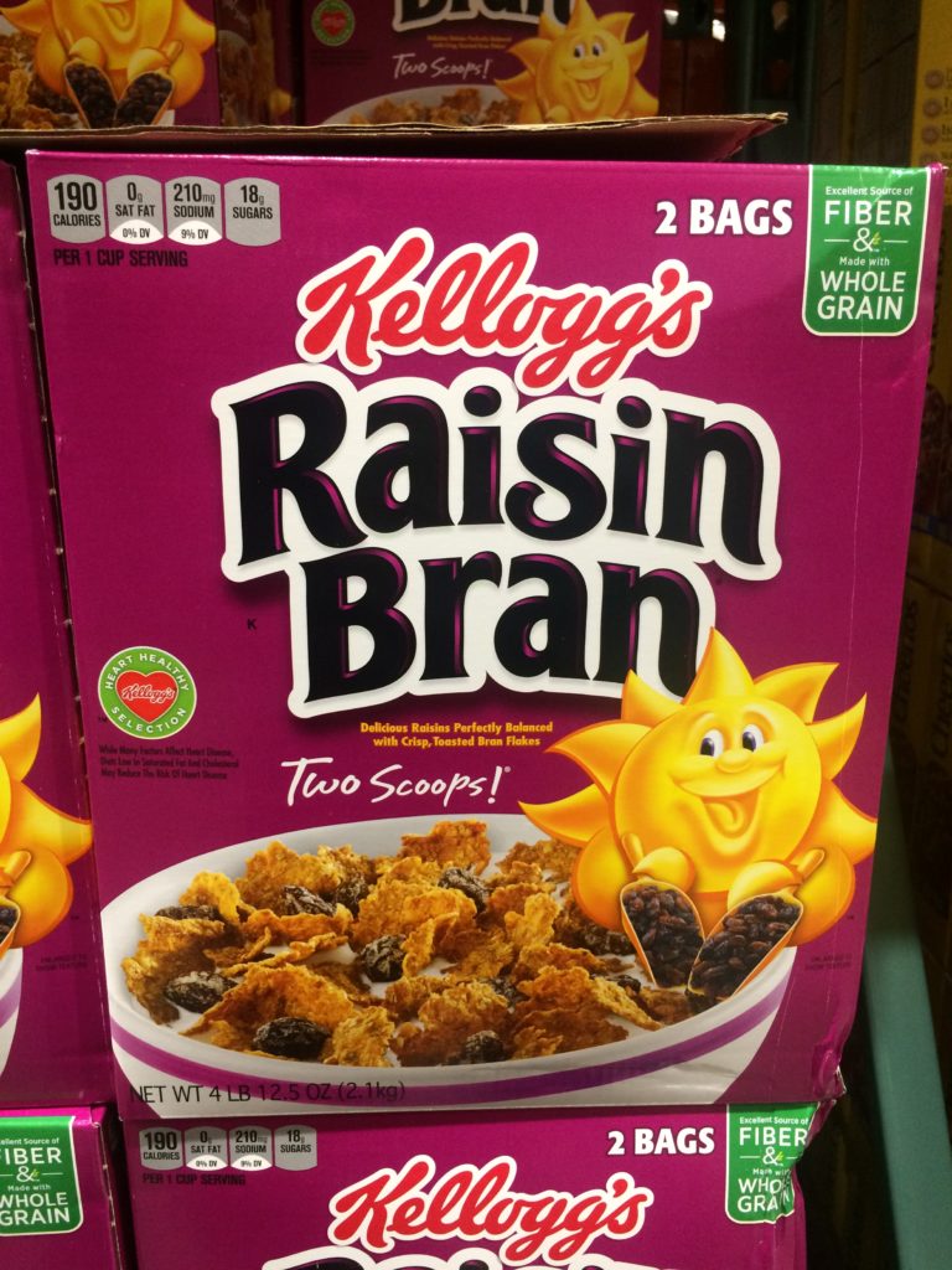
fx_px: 1063
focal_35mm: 29
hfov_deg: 48.2
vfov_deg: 61.7
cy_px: 635
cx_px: 476
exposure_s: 1/30
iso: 125
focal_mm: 4.15
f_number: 2.2
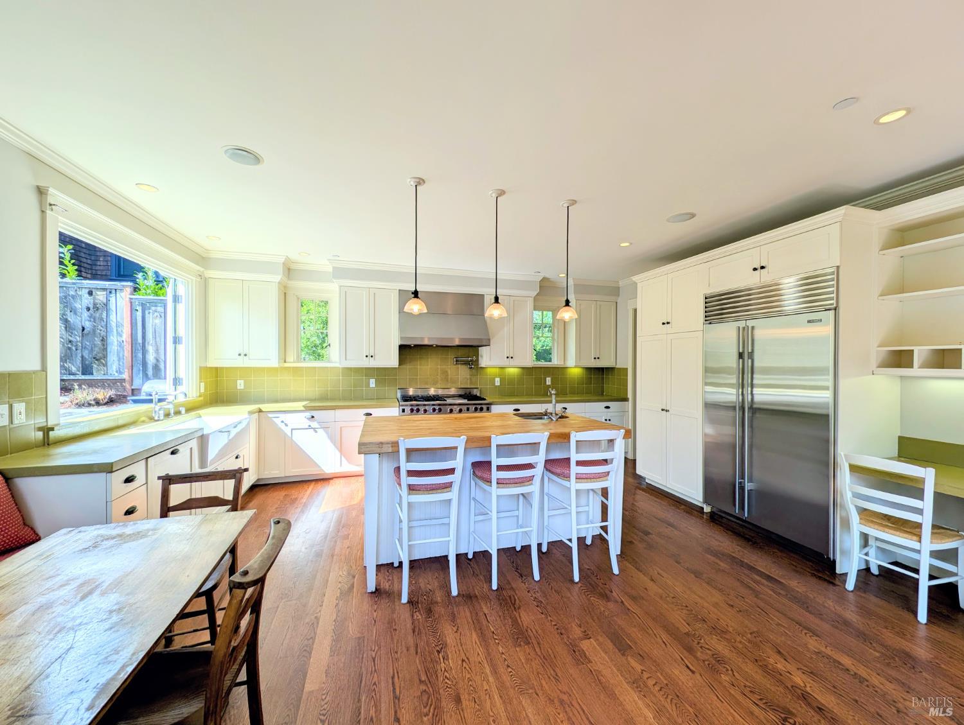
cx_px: 482
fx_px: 335
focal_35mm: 12
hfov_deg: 110.5
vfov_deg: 94.6
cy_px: 362
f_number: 1.95
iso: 41
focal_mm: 2.23
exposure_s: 1/537
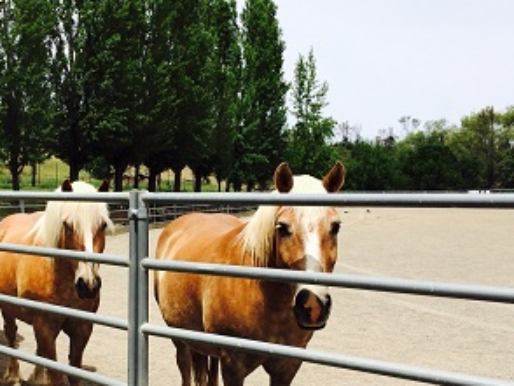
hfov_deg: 36.6
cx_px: 131
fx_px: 758
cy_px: 249
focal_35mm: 51
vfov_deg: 28.5
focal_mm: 4.12
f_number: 2.2
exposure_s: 1/2740
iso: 40
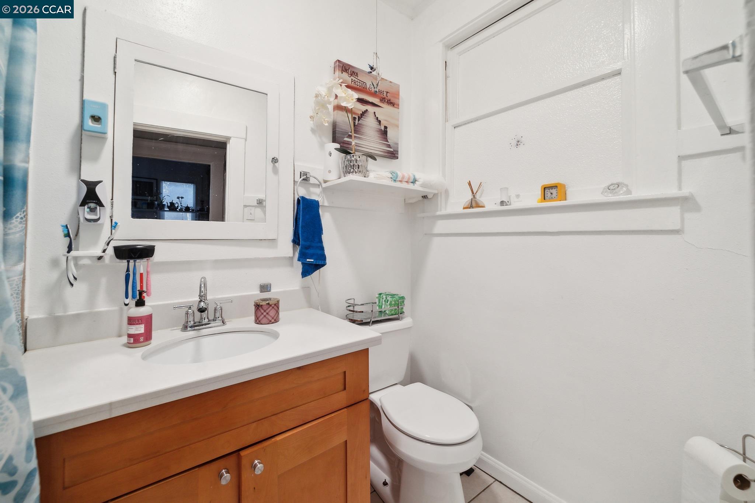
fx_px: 294
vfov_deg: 81.2
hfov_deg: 104.3
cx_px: 378
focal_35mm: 14
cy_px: 252
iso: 640
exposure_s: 1/60
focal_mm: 14
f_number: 5.6
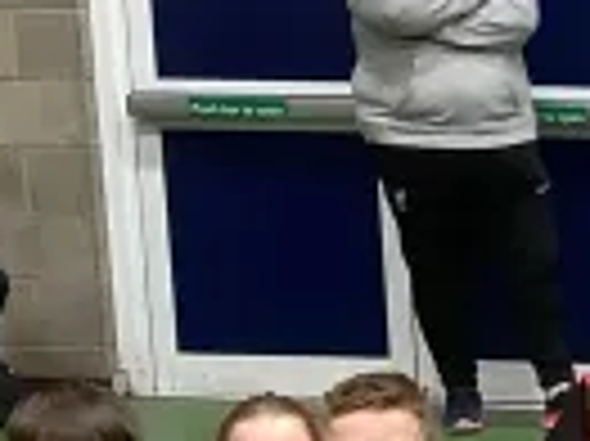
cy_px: 544
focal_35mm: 170
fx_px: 2895
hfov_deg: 9.9
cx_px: 1536
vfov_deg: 8.6
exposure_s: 1/60
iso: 160
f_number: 2.4
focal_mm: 3.3
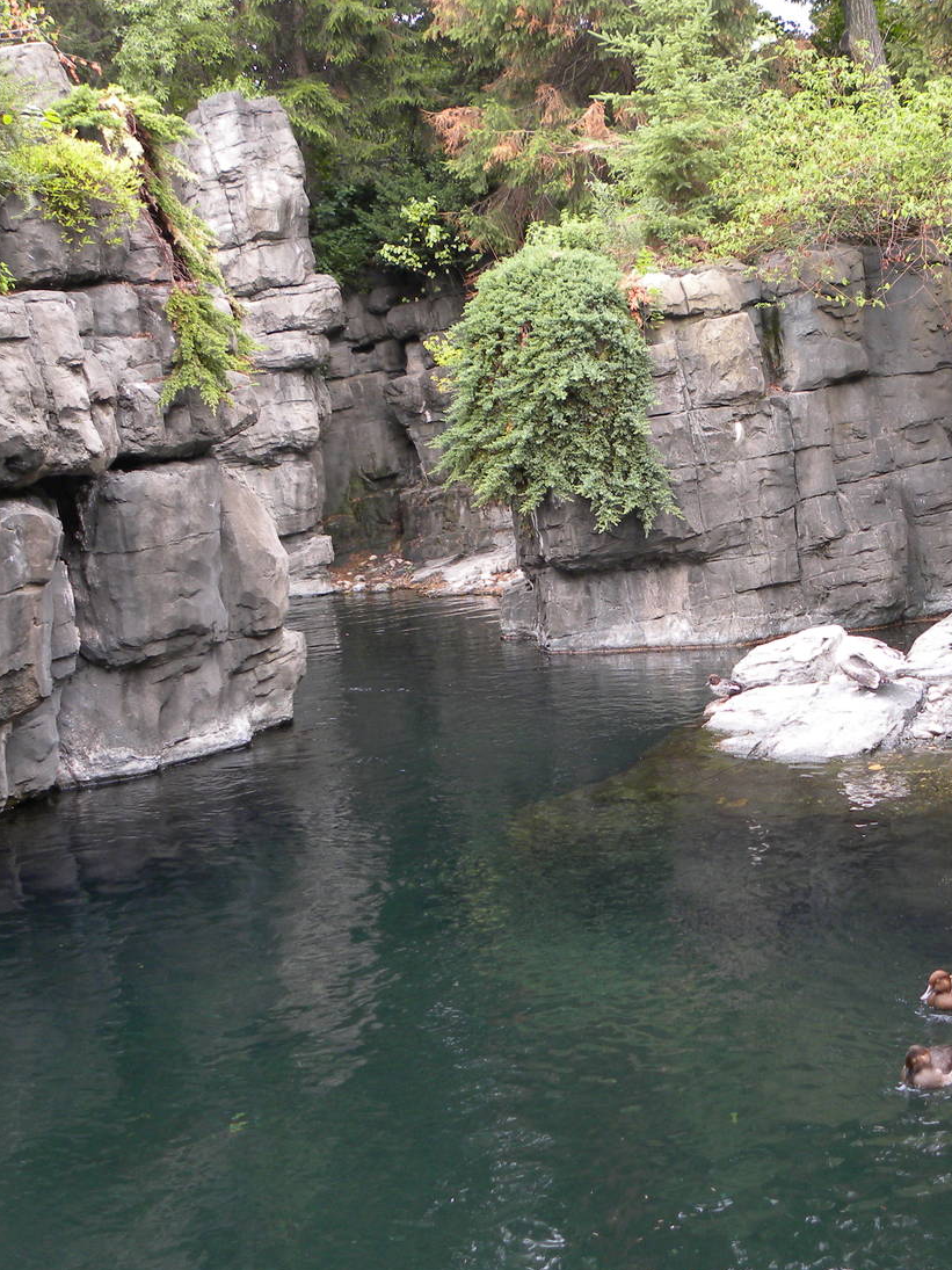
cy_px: 627
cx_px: 702
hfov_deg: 36.9
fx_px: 1394
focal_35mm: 38
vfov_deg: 49.0
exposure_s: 1/78.8
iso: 105
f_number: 2.8
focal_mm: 4.6
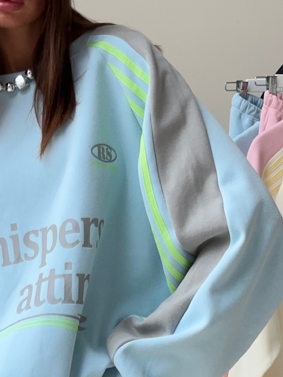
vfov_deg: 16.7
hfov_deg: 12.6
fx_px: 1275
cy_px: 287
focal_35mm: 117
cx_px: 91
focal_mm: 6.86
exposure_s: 1/115
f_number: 1.78
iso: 80
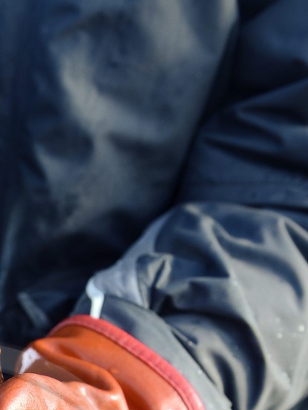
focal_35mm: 99
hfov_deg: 14.5
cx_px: -48
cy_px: 576
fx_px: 1174
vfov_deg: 18.1
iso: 400
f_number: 4
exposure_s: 1/400
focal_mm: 35
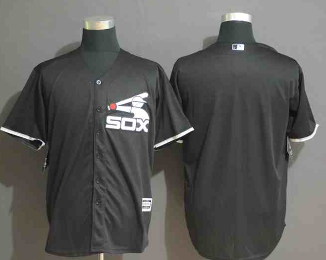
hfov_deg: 23.3
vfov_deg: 18.7
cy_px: 130
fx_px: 791
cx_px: 156
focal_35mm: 82
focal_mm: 48
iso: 4000
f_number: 5
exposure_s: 1/10
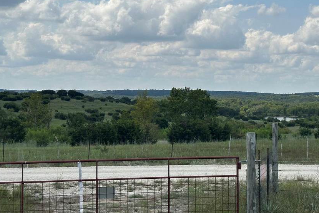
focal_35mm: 77
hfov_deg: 26.0
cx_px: 242
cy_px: 75
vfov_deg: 17.7
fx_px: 682
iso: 64
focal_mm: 6.86
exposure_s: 1/7634
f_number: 1.78
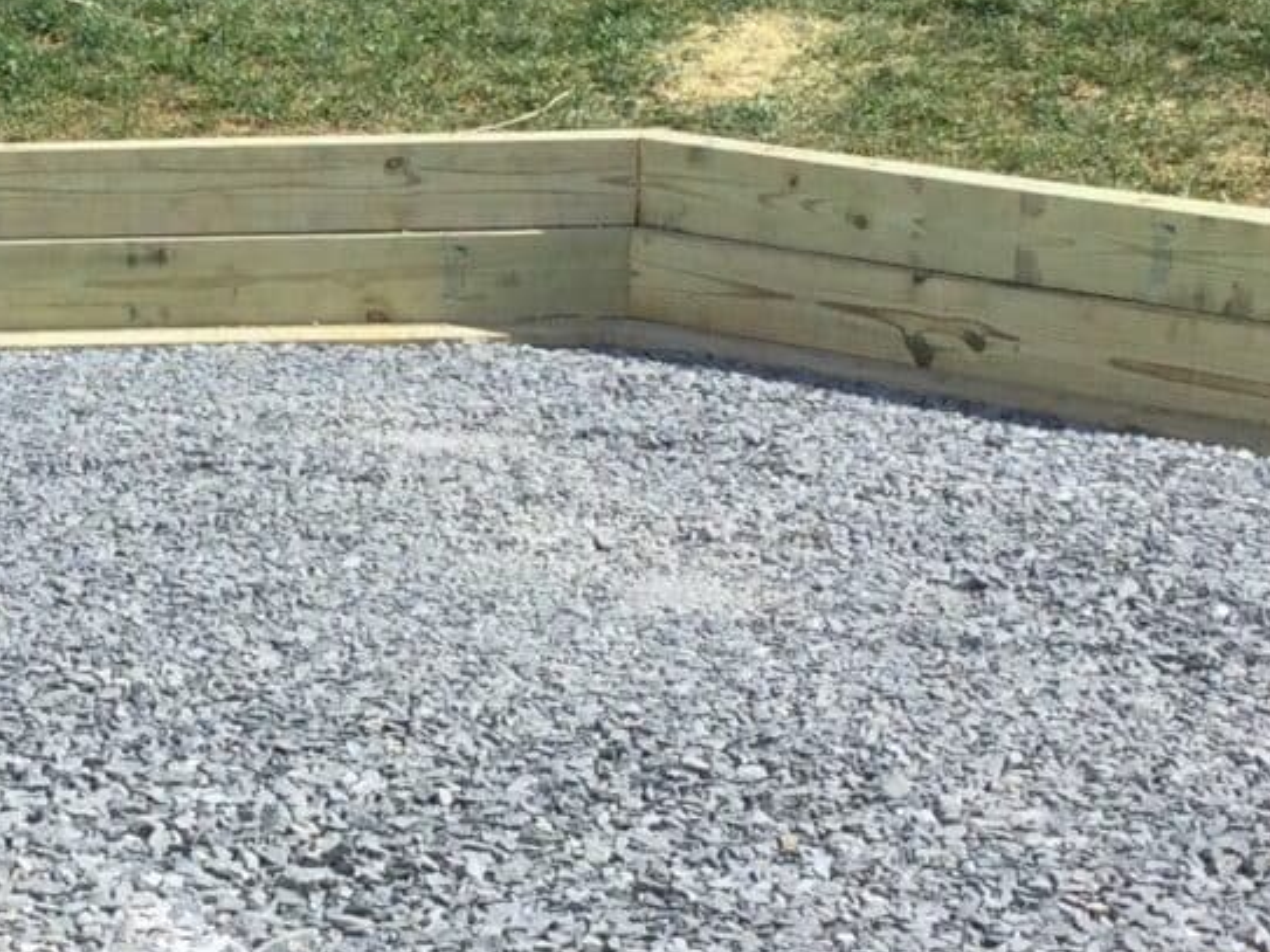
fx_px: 4292
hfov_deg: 16.7
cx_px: 309
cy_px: 456
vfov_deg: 12.7
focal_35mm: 117
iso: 25
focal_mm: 3.3
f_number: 2.4
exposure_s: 1/1253
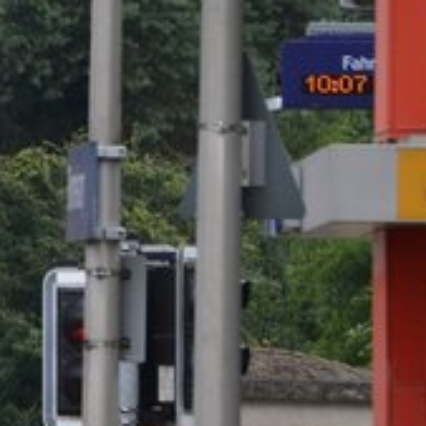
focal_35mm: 1131
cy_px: 179
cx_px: -829
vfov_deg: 1.5
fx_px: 15747
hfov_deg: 1.5
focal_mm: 125
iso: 250
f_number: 7.1
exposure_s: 1/400
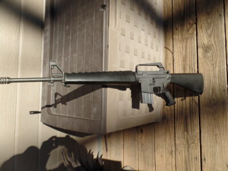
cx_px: 114
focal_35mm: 23
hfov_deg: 73.9
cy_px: 86
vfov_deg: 58.9
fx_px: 151
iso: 80
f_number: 3.5
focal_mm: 4.1
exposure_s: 1/500
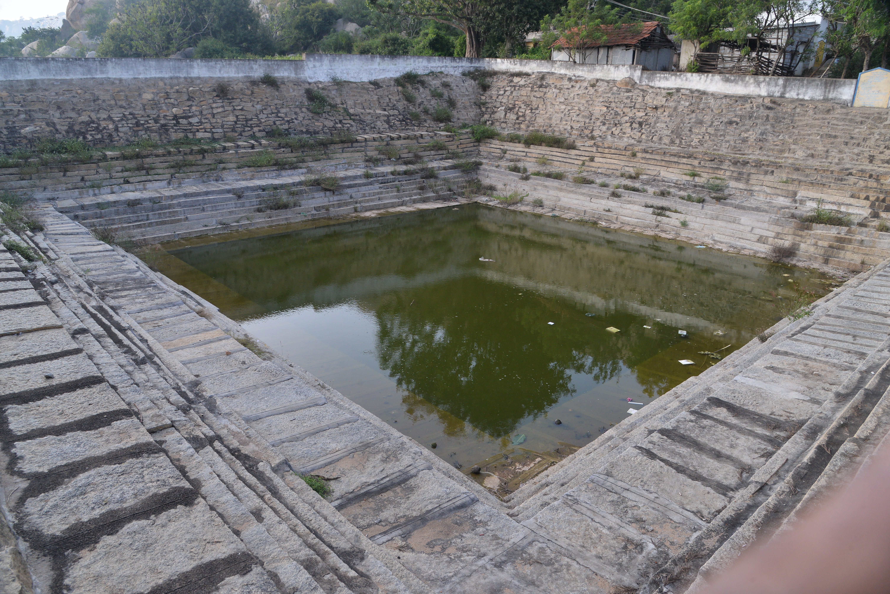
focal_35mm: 24
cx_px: 445
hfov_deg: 73.7
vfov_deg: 53.2
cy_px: 297
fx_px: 594
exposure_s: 1/320
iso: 400
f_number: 10
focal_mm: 24
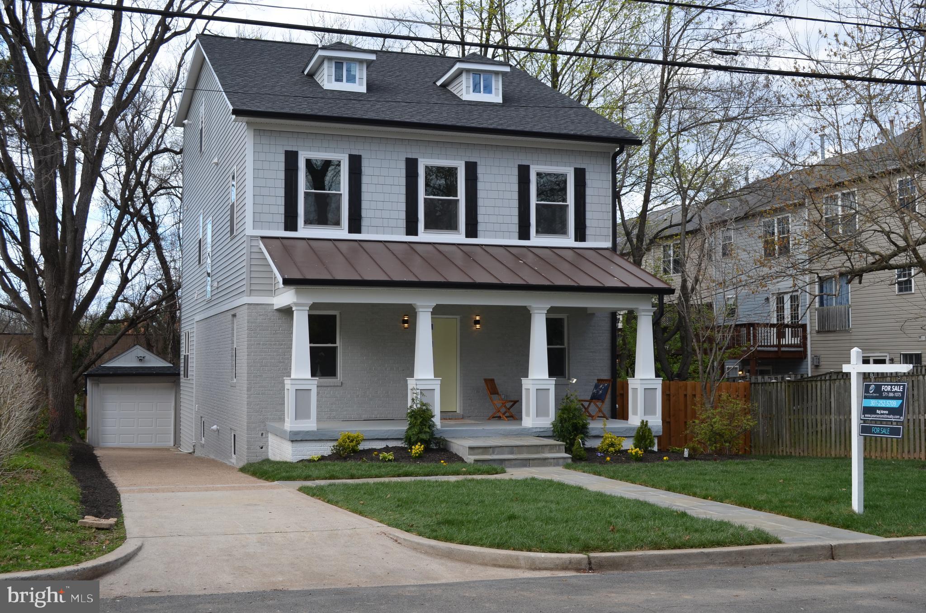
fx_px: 1078
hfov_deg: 46.5
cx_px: 463
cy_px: 306
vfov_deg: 31.7
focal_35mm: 42
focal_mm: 28
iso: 200
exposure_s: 1/200
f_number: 7.1
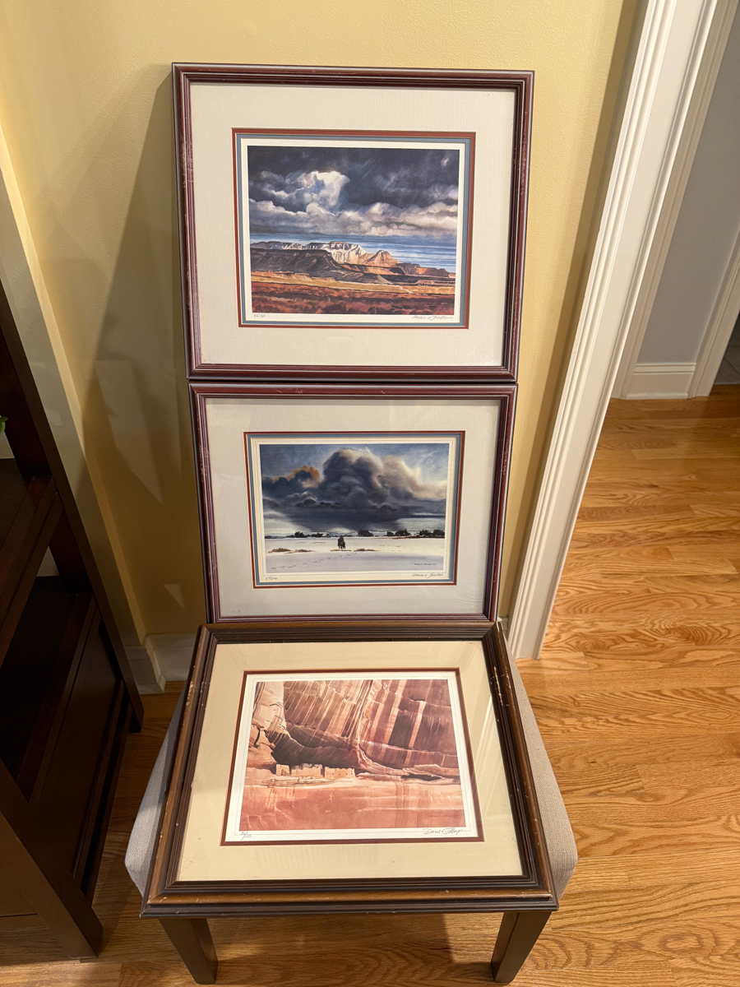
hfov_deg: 56.8
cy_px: 494
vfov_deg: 71.6
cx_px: 370
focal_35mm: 24
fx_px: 684
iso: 320
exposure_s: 1/60
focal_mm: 6.76
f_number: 1.78
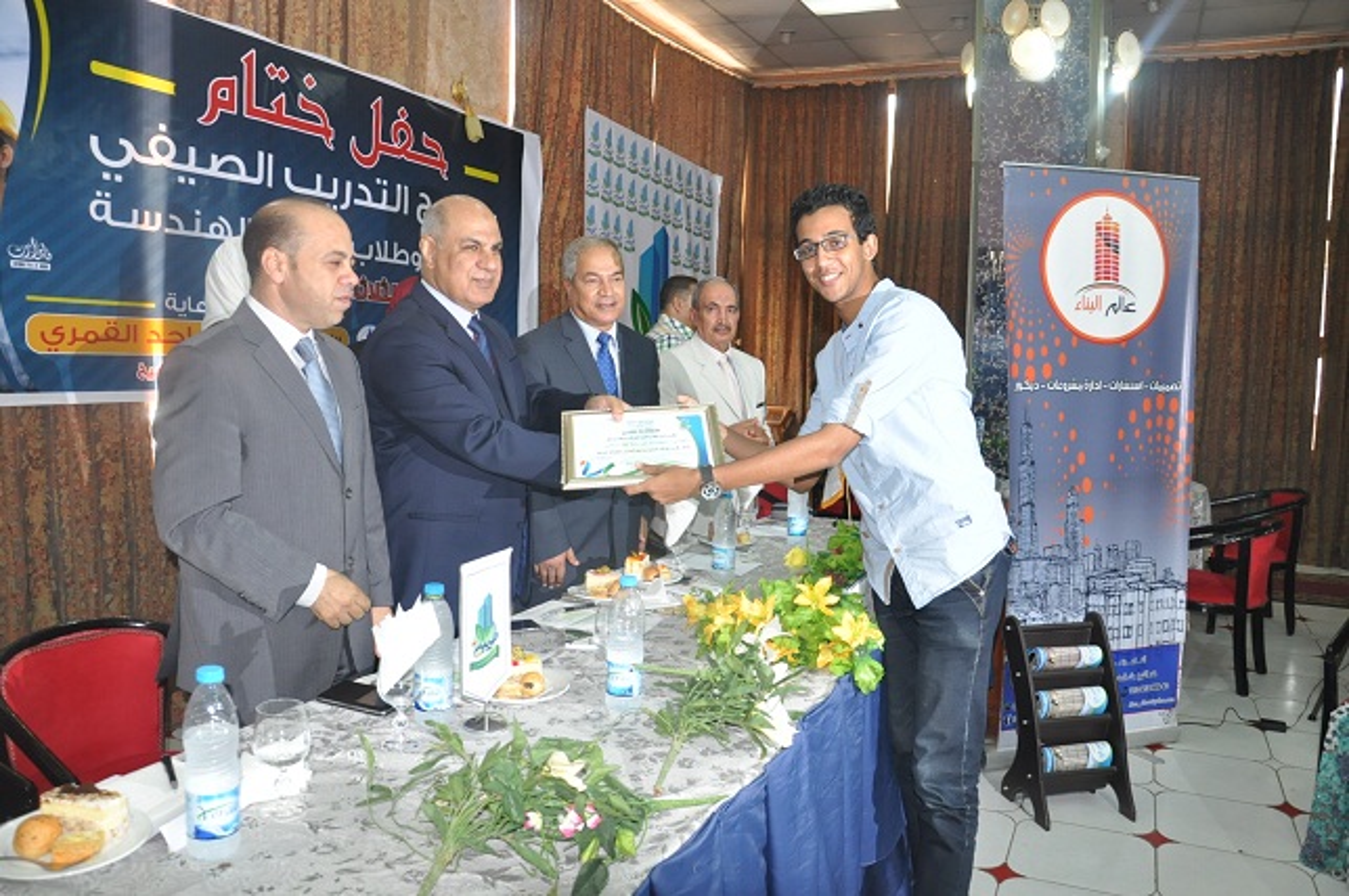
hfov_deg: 67.4
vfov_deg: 47.8
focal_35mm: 27
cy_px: 448
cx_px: 674
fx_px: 1011
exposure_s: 1/60
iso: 1000
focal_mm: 18
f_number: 4.5
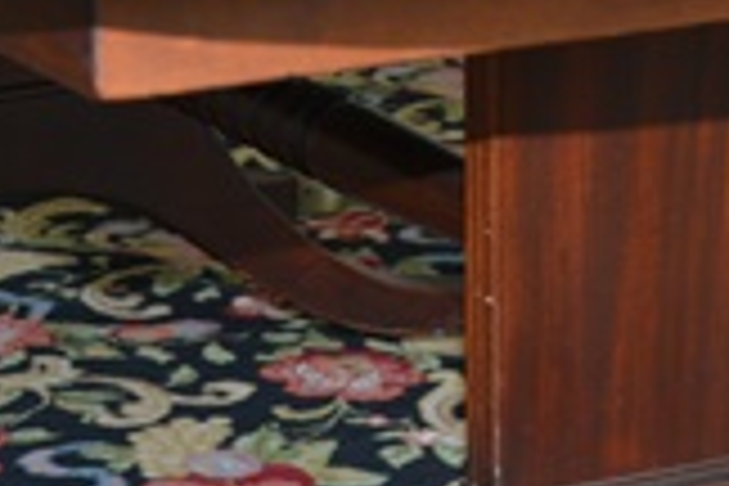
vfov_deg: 8.0
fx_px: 3381
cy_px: 850
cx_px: 238
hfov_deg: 12.3
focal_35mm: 167
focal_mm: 30
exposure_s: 1/60
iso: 560
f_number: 4.5
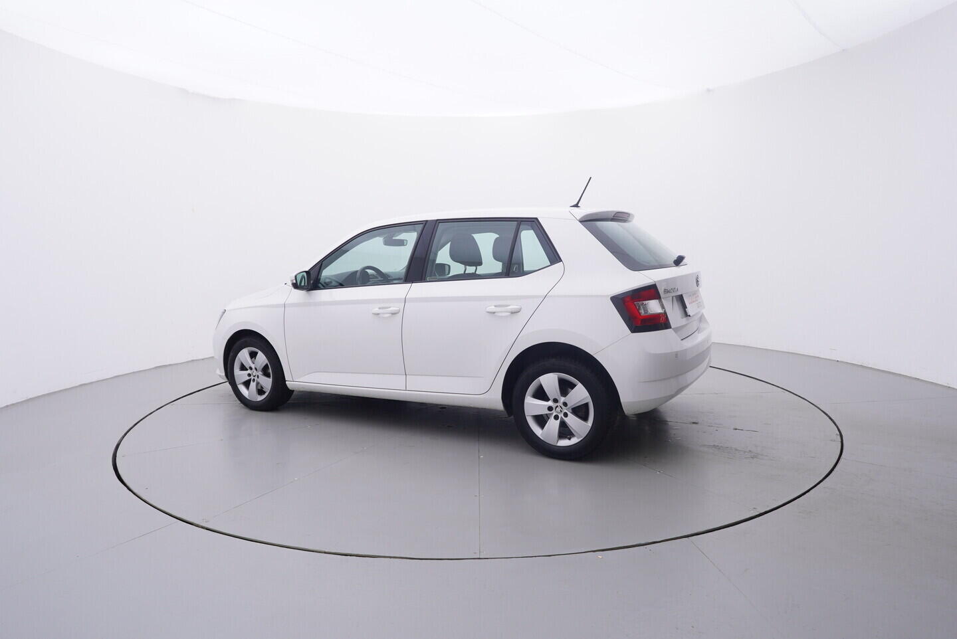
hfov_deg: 77.3
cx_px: 478
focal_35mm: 22
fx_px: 598
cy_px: 320
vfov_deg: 56.2
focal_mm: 15
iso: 200
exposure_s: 1/80
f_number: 5
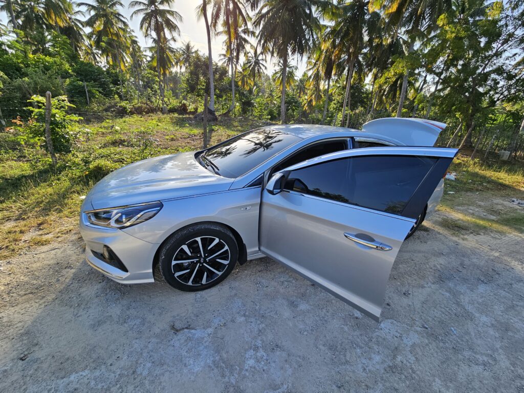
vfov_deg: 89.9
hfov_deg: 106.2
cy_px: 196
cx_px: 262
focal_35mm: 13
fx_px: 197
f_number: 2.2
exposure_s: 1/934
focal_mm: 2.2
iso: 50
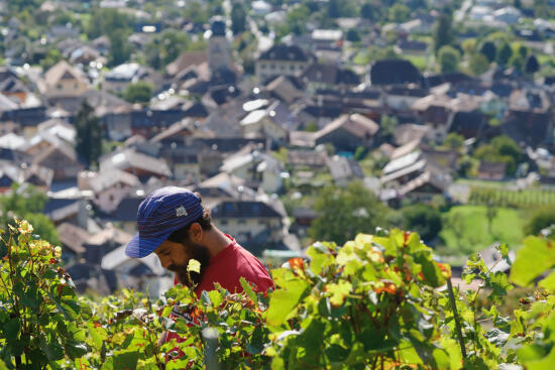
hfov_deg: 20.6
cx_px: 278
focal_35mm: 99
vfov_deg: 13.8
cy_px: 185
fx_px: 1527
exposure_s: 1/500
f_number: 4
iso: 200
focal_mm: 66
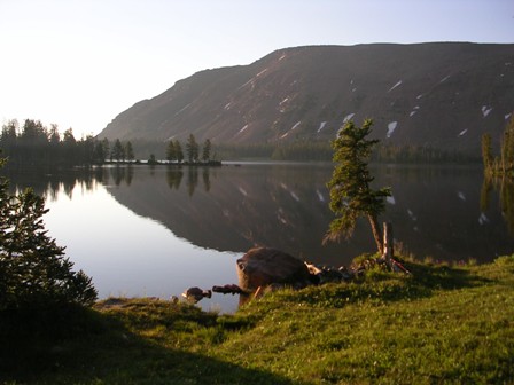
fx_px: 564
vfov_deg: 37.7
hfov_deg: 49.0
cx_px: 257
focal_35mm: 38
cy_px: 192
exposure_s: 1/412
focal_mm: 5.8
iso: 50
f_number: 2.8
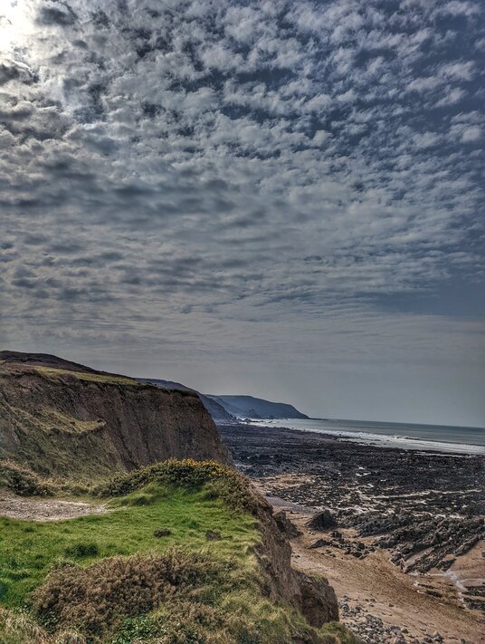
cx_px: 242
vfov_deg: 71.5
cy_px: 322
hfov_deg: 57.0
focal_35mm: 24
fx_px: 447
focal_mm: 6.81
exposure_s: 1/11364
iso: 47
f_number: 1.85
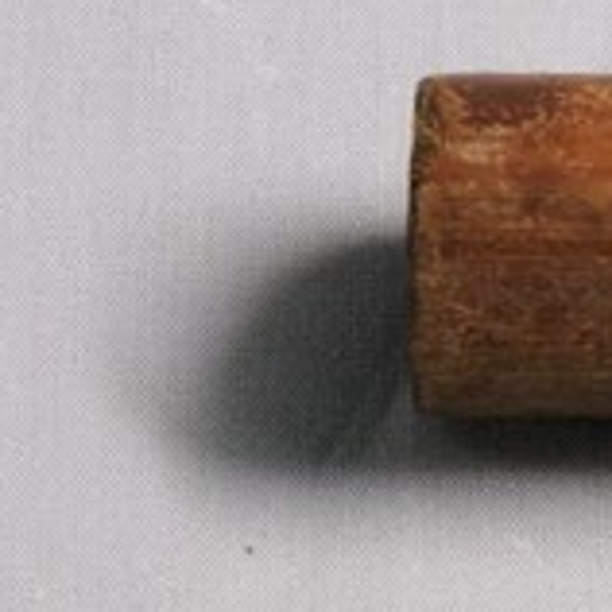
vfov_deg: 5.2
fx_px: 6715
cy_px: 434
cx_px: 734
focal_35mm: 336
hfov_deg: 5.2
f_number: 10
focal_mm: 65
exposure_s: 1/10
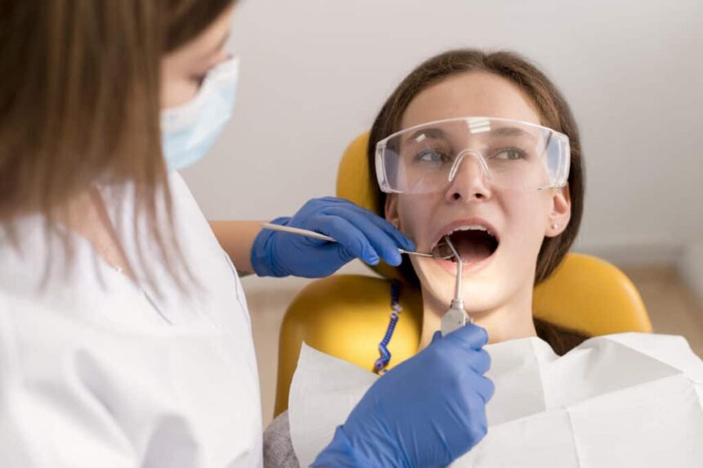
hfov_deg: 39.6
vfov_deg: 27.0
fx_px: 976
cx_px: 352
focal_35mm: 50
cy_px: 234
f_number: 3.5
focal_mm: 50
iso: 640
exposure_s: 1/640
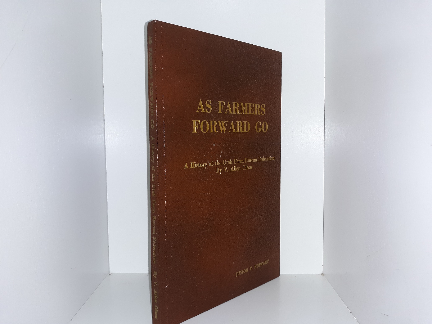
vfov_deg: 49.7
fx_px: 349
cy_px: 162
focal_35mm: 28
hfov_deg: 63.4
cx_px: 216
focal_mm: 3.7
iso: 50
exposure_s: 1/120
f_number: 1.7
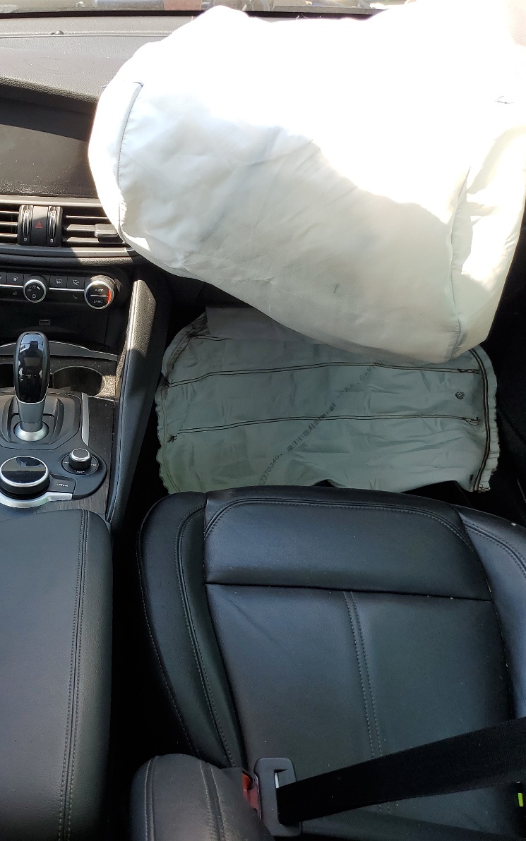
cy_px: 418
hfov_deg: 31.1
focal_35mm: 37
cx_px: -34
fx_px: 849
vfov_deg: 52.7
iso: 50
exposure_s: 1/400
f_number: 1.5
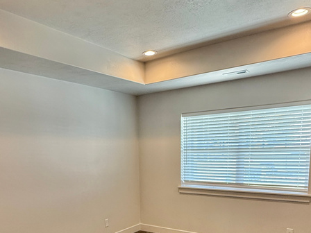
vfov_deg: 41.8
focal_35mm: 32
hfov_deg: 56.6
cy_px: 193
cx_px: 133
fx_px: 287
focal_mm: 2.22
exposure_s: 1/120
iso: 125
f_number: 2.2
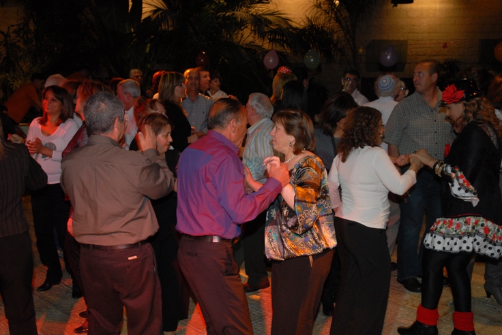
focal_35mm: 42
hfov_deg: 46.4
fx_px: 586
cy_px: 168
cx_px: 251
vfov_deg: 32.0
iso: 500
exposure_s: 1/60
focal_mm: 28
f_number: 6.3
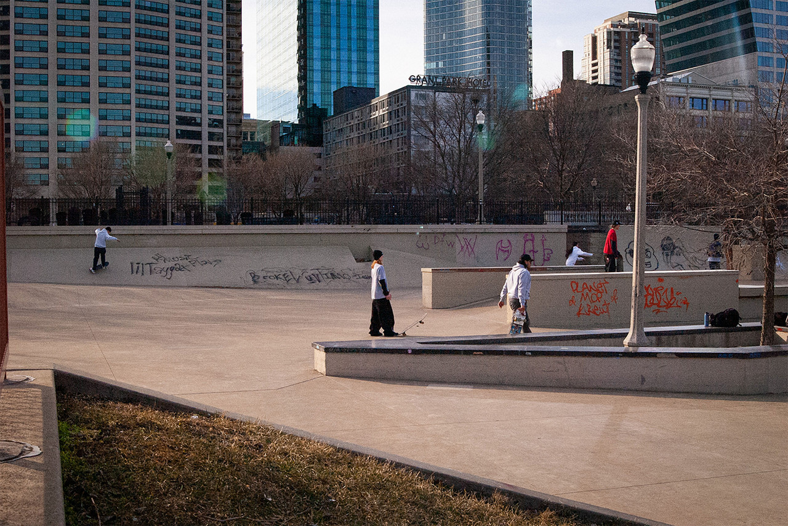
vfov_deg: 31.9
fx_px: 919
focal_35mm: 42
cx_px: 394
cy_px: 263
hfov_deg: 46.4
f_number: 16
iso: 3200
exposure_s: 1/1000
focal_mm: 28
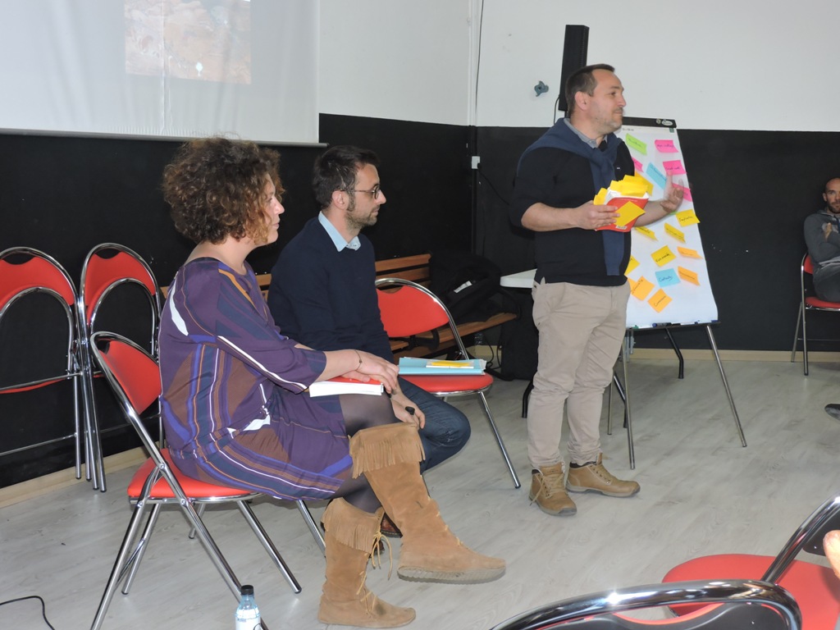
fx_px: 1141
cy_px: 315
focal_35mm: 47
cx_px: 420
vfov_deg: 30.9
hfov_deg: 40.4
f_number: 3.5
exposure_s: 1/30
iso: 320
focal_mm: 8.4
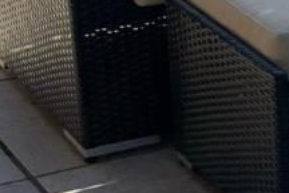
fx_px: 1509
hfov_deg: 9.5
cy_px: -21
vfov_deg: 7.3
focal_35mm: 188
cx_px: 735
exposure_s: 1/664
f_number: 1.8
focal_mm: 4.25
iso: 25
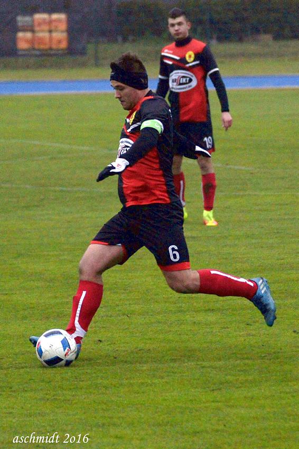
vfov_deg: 7.6
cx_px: 150
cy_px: 224
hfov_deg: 5.1
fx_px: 3366
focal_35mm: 270
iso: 1600
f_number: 5
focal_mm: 180
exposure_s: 1/640
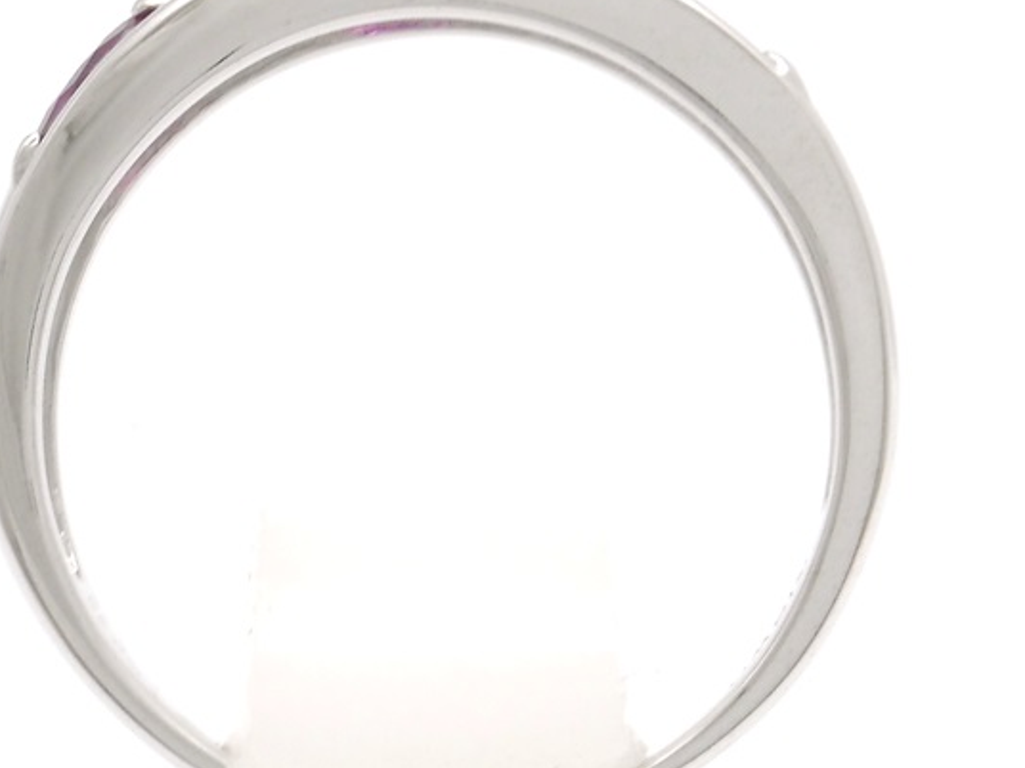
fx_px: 3405
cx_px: 423
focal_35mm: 115
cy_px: 369
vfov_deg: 12.9
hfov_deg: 17.1
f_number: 5.5
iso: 80
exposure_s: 1/100
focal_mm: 13.8
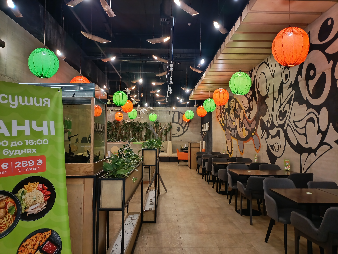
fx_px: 244
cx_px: 169
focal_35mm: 25
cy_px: 127
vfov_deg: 54.9
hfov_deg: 69.4
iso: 640
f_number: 1.7
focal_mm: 4.71
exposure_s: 1/30
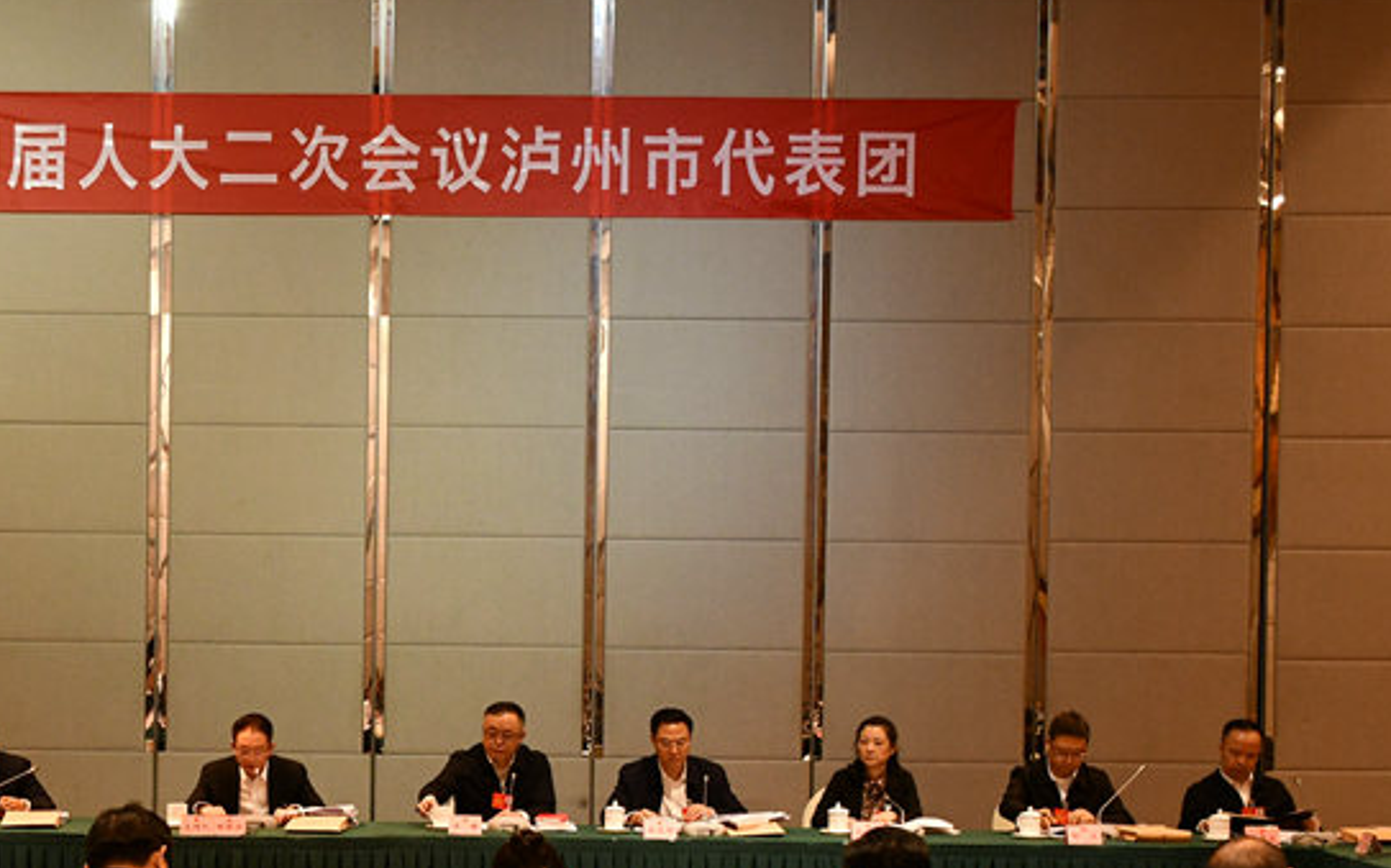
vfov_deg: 17.2
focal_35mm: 75
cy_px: 716
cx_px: 277
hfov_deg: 27.0
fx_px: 2842
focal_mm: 26
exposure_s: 1/80
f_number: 4.5
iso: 1000
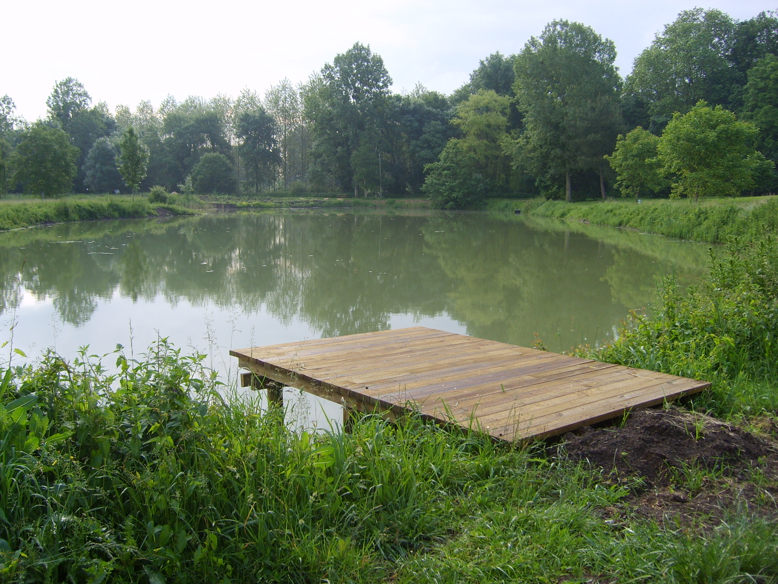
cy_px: 292
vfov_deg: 40.7
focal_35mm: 35
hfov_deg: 52.6
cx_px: 389
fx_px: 787
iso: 50
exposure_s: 1/250
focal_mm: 5.8
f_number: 2.8
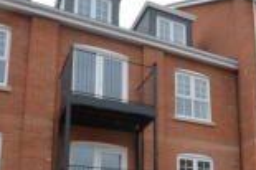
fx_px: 327
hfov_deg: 40.2
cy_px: 182
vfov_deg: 27.0
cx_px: 221
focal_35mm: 46
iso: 100
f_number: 7.1
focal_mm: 10
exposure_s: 1/200
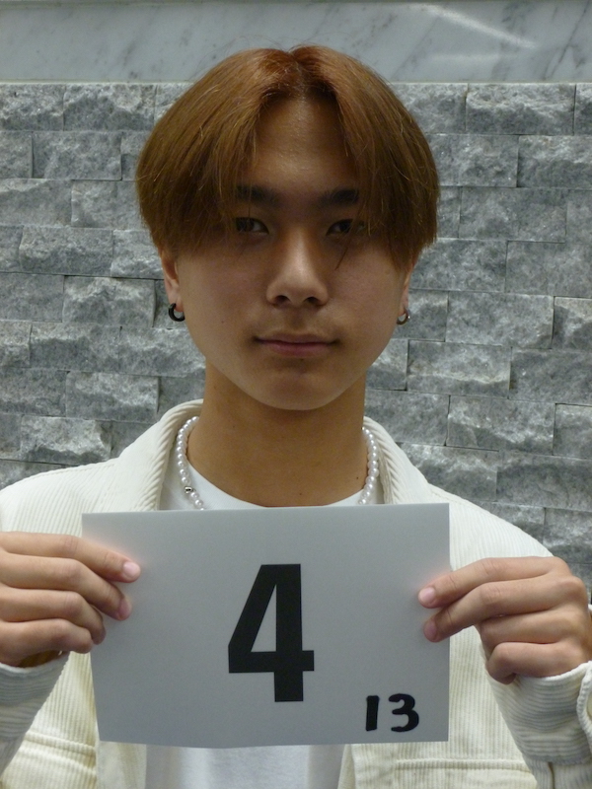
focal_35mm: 52
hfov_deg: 28.0
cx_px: 296
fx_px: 1186
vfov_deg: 36.8
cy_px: 394
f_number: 4.1
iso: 400
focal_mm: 9.2
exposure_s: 1/20
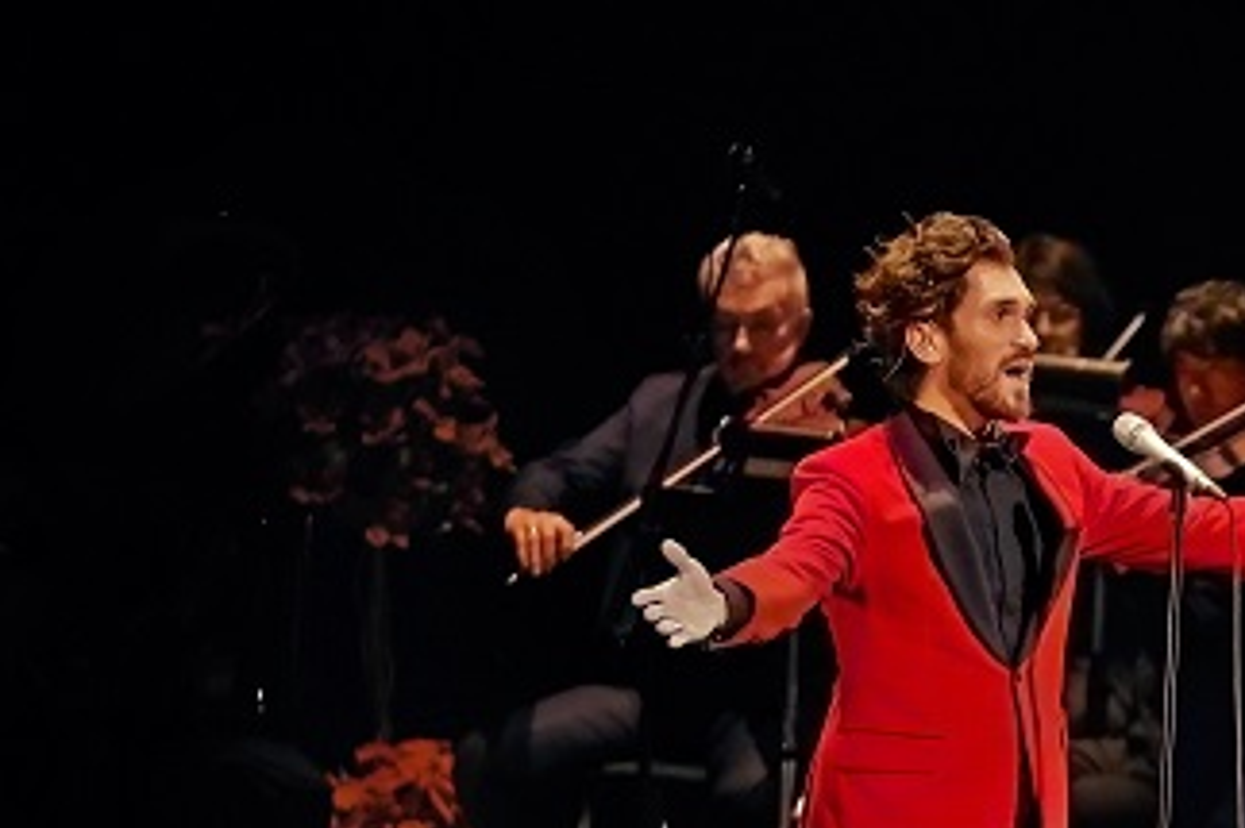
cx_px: 1268
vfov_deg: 3.9
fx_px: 12236
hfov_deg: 5.8
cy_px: 755
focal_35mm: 354
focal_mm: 173
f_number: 2.8
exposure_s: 1/200
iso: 2000
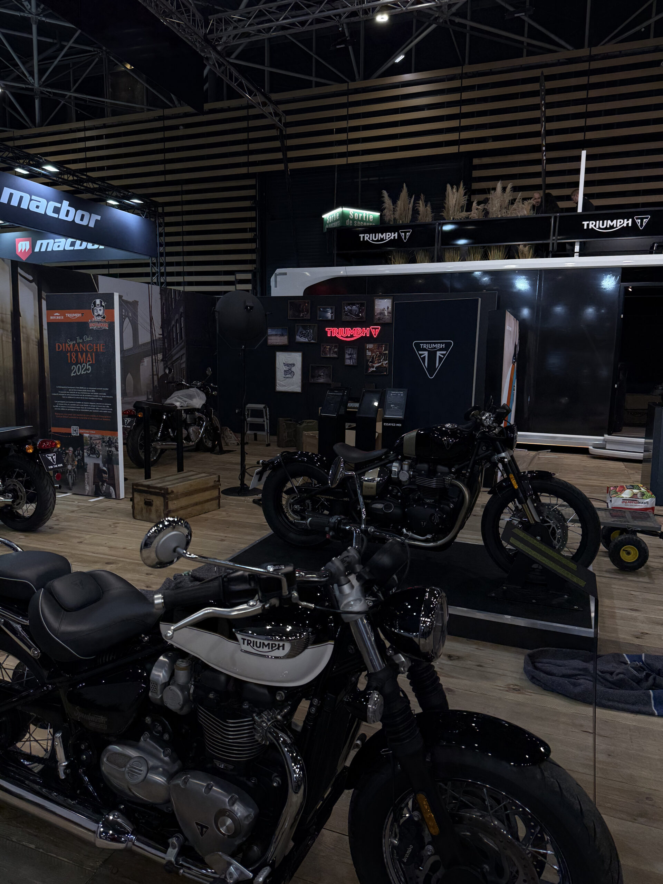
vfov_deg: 71.6
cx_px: 332
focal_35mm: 24
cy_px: 442
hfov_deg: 56.8
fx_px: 613
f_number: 1.78
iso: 80
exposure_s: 1/307
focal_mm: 6.76
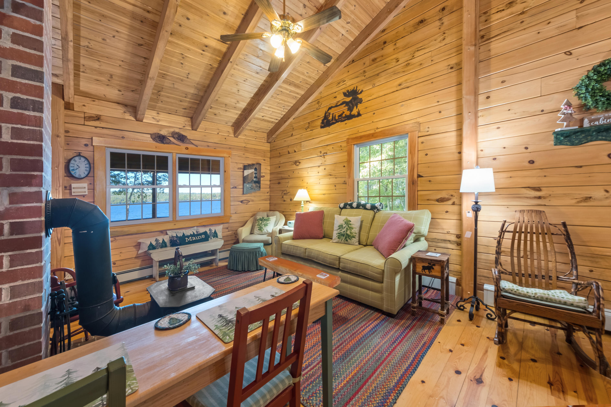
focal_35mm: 13
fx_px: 221
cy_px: 204
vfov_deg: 85.4
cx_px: 306
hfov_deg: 108.3
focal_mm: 8.4
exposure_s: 1.5
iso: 500
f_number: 8
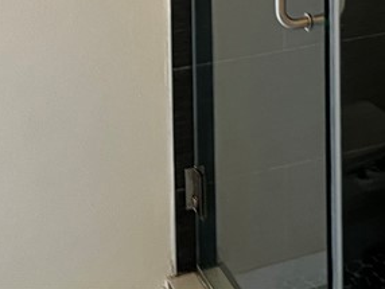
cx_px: 423
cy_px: -226
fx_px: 1035
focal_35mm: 93
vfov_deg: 14.2
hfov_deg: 20.1
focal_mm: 5.7
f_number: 1.5
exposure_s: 1/60
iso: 125
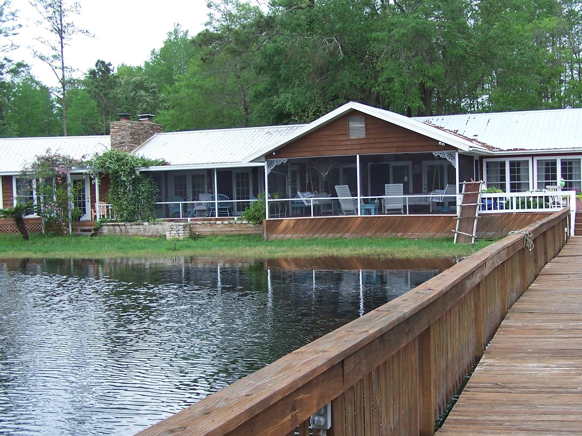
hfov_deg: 37.8
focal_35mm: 50
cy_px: 236
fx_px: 841
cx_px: 380
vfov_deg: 29.1
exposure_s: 1/500
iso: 80
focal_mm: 6.3
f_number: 2.8
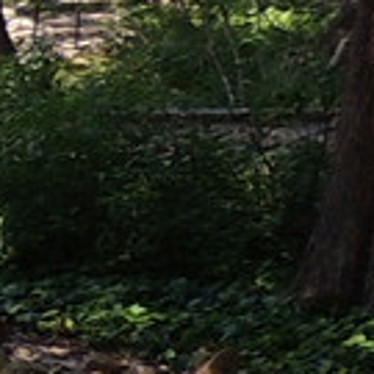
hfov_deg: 6.8
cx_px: -1100
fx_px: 2457
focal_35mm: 201
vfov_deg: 8.7
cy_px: 97
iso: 100
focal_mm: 4.3
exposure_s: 1/250
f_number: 3
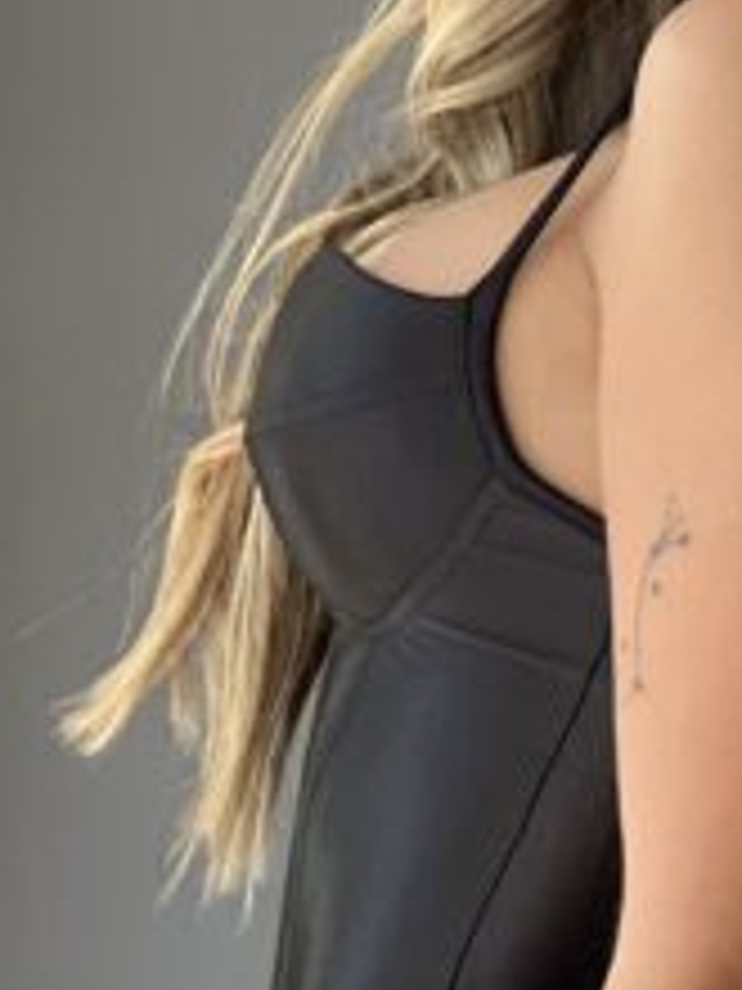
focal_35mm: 327
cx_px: 791
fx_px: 9346
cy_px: 911
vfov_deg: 6.0
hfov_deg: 4.5
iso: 200
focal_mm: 9
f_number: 2.8
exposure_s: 1/121
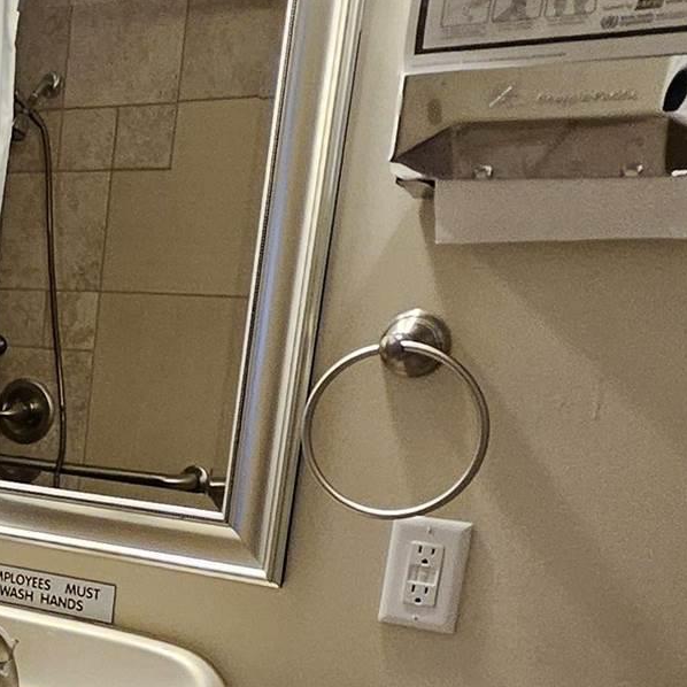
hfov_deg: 23.4
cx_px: -338
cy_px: 623
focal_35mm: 59
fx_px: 1325
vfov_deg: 28.0
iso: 250
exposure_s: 1/60
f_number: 2.2
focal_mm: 1.74
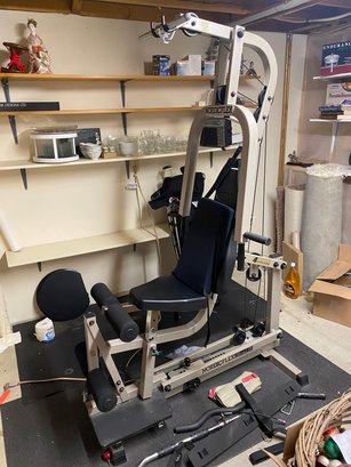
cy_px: 234
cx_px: 176
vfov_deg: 67.3
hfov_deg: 53.1
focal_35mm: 26
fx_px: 351
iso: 400
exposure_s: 1/60
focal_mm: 4.25
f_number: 1.8
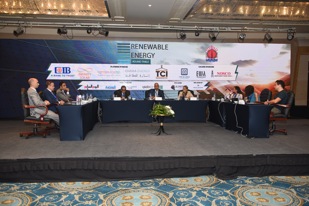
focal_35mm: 32
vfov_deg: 41.1
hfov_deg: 58.7
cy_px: 103
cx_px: 154
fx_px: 275
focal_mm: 32
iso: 1000
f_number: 3.5
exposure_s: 1/200
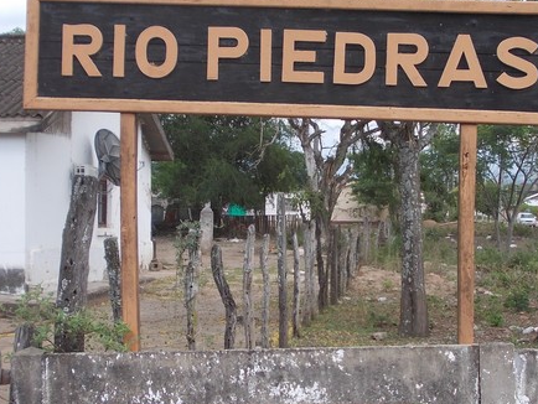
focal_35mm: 67
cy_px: 270
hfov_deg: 28.9
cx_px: 298
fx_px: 1042
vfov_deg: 21.9
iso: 80
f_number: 3.1
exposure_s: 1/500
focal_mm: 5.3
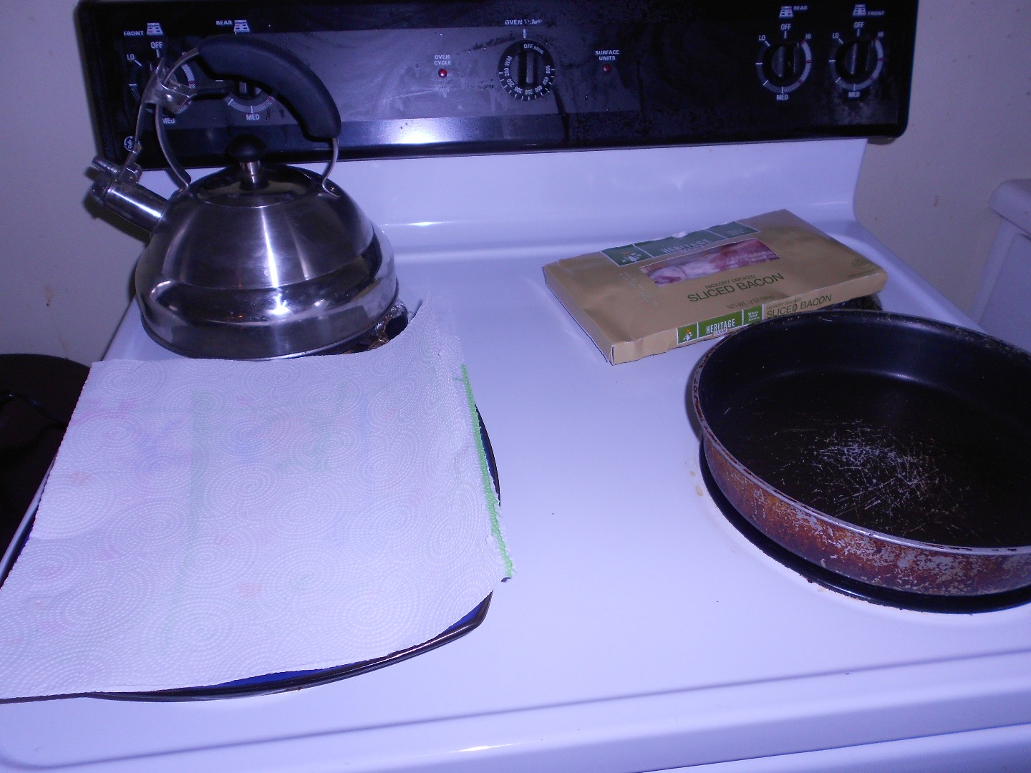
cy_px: 386
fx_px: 774
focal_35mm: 26
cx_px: 516
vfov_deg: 53.1
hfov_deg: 67.3
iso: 80
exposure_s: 1/25
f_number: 3.2
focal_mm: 4.6
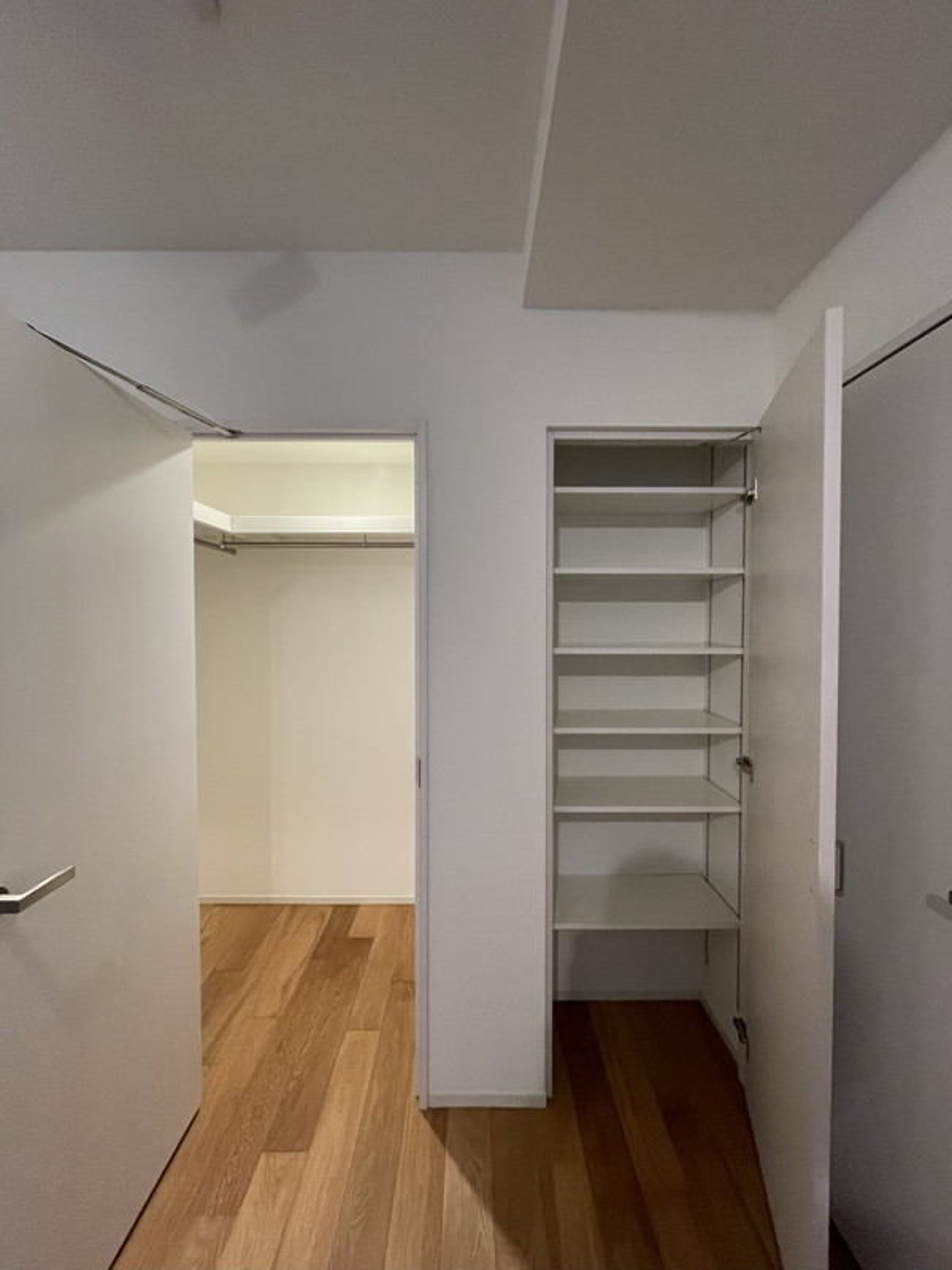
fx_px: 513
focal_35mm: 14
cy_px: 635
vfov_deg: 102.1
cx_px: 476
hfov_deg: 85.7
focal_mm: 1.55
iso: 250
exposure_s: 1/50
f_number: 2.4
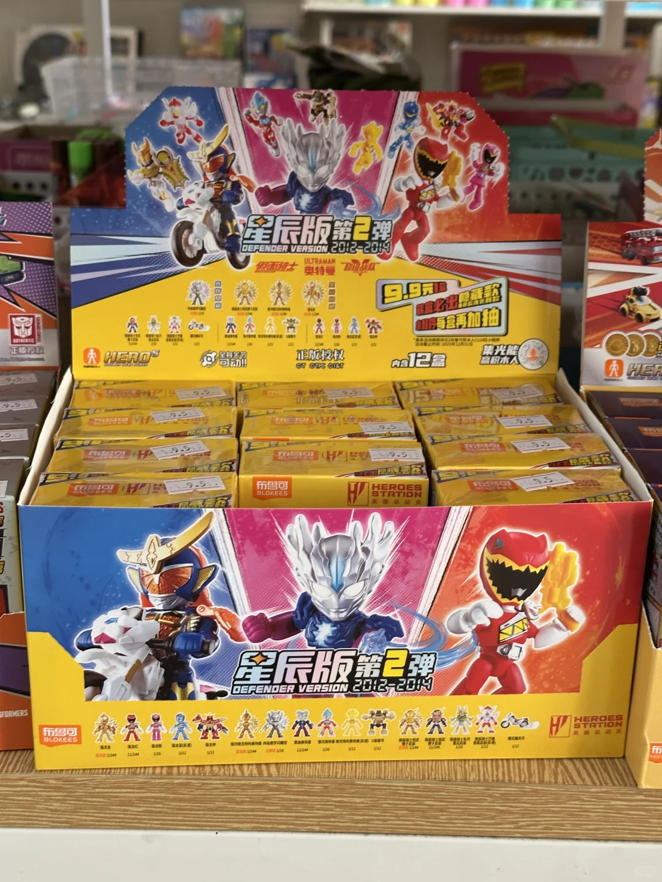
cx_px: 331
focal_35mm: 48
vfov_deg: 39.7
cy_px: 441
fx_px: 1224
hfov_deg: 30.3
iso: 160
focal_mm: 6.86
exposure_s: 1/60
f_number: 1.78
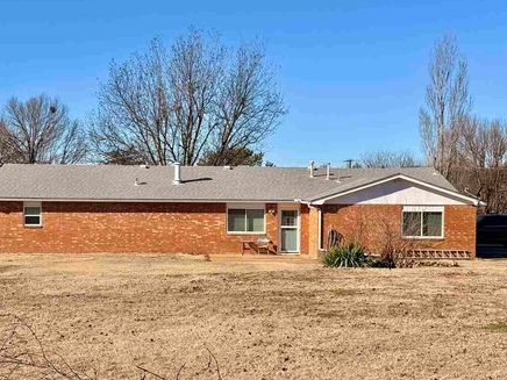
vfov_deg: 26.6
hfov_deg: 34.9
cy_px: 200
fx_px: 806
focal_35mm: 55
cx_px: 220
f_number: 1.78
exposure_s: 1/6024
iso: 64
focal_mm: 6.76
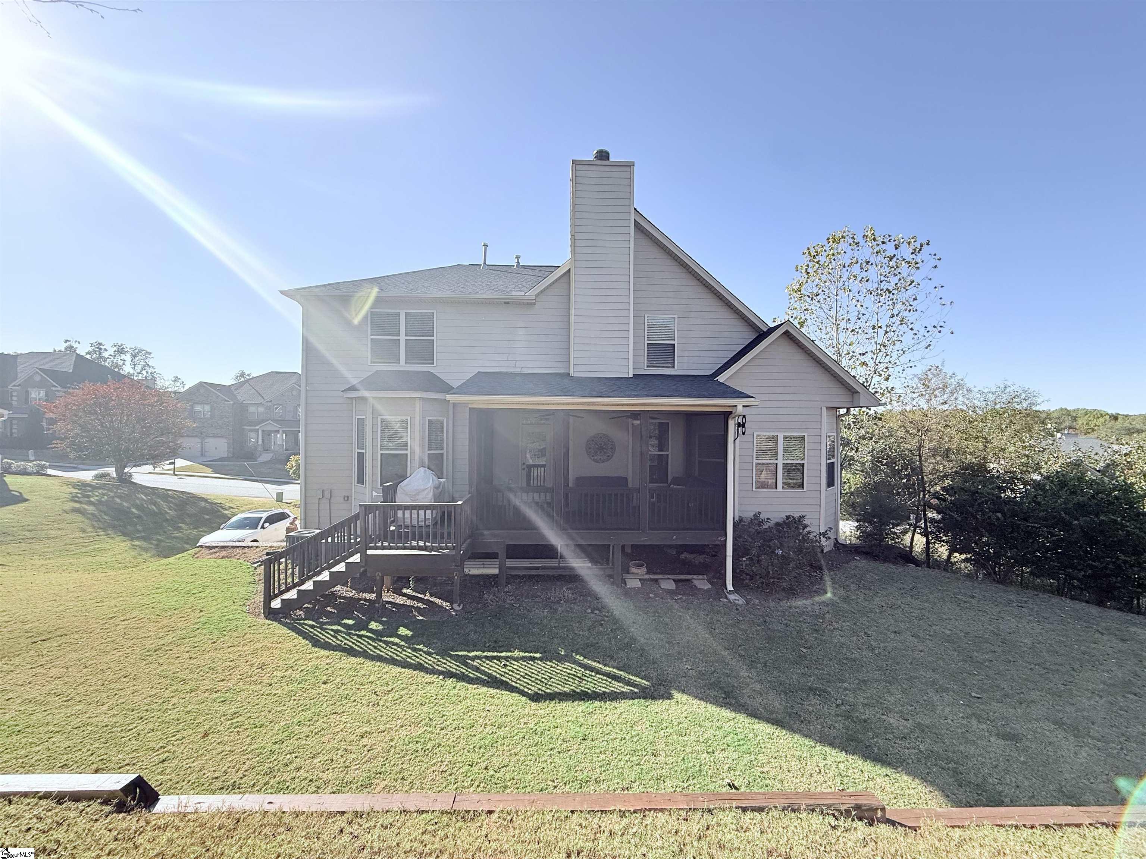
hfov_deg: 102.1
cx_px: 573
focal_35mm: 14
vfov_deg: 85.7
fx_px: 463
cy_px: 430
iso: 64
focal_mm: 2.22
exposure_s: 1/427
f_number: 2.2
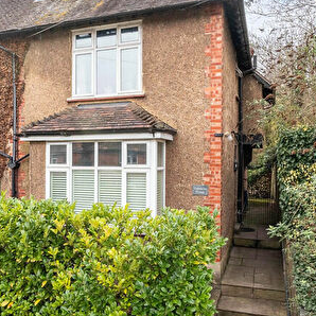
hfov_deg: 49.9
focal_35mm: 32
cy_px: 147
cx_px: 99
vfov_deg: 51.1
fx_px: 330
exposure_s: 1/640
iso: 640
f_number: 7.1
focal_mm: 16
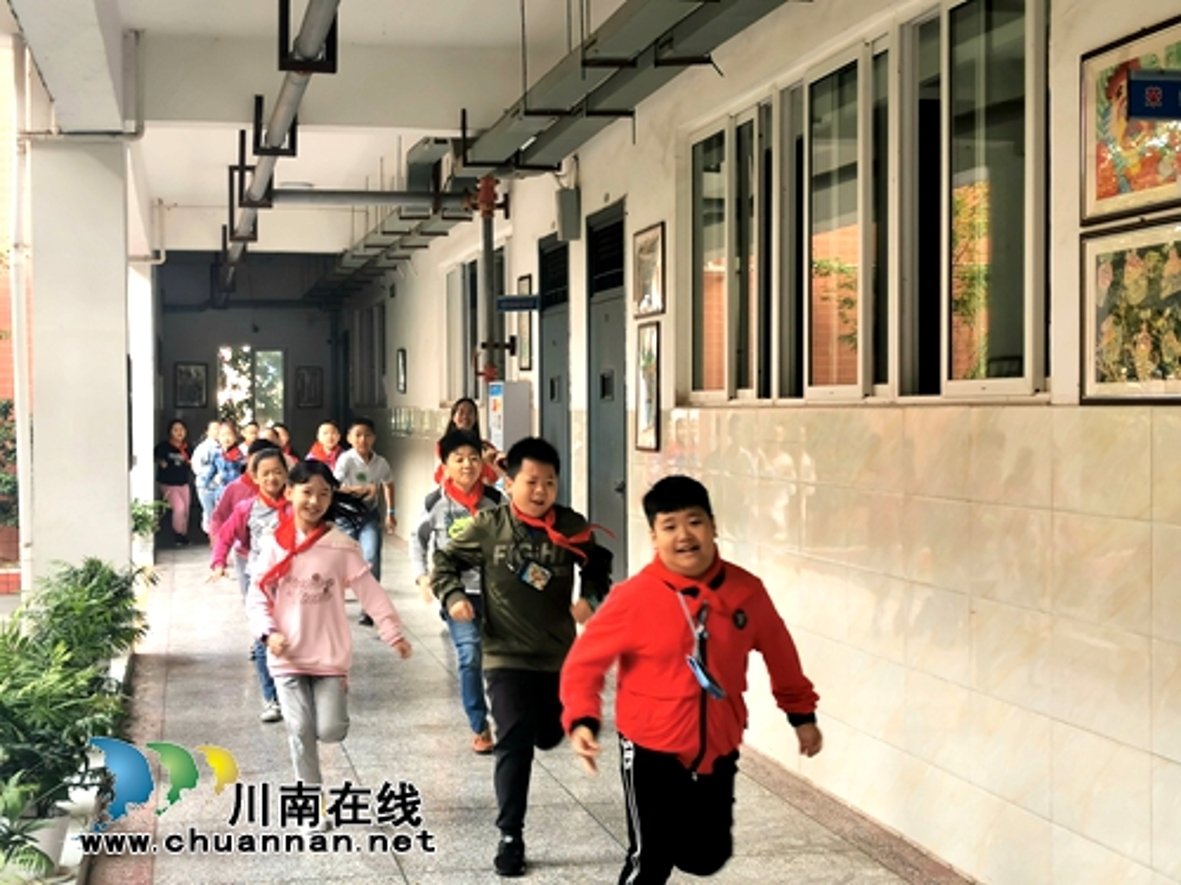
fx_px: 1979
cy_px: 442
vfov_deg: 25.2
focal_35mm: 58
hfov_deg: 33.2
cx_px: 590
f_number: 1.8
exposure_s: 1/149
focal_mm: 5.58
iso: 50
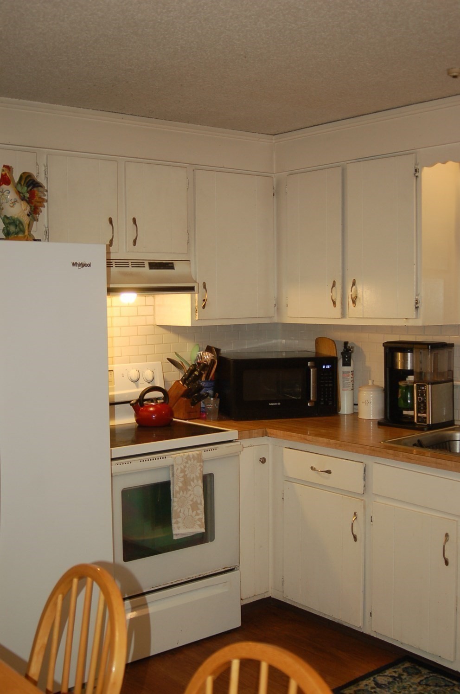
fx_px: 808
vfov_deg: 46.5
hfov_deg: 31.8
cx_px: 230
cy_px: 347
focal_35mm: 42
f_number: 3.3
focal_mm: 28
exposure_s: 1/60
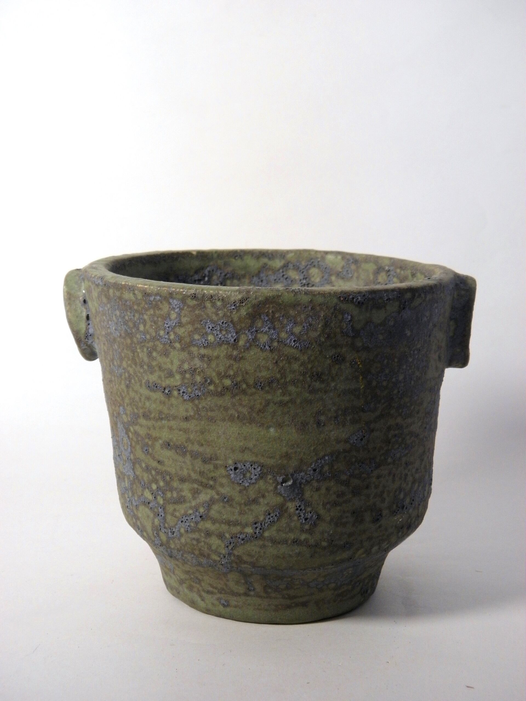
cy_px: 350
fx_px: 952
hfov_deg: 30.9
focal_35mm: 47
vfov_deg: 40.4
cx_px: 263
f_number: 3.9
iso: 200
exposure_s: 1/40
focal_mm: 8.6
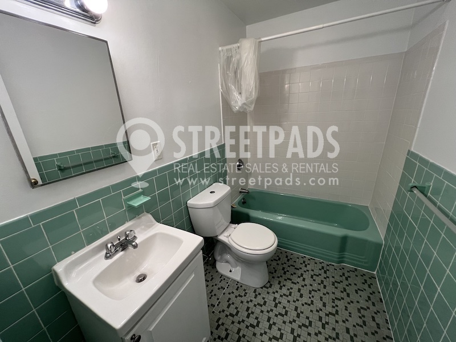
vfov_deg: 89.9
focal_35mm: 13
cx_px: 228
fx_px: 171
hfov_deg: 106.2
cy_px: 171
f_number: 1.8
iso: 200
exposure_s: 1/120
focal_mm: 1.57
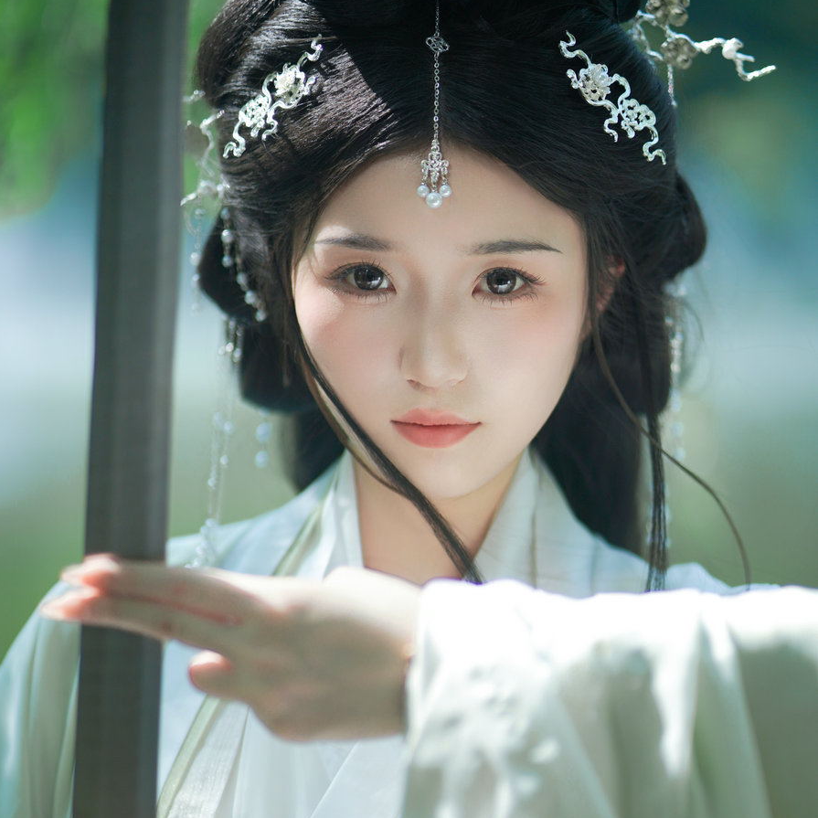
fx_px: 2914
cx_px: 408
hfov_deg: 16.0
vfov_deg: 15.9
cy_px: 568
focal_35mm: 109
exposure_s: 1/2500
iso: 100
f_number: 1.8
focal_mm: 85
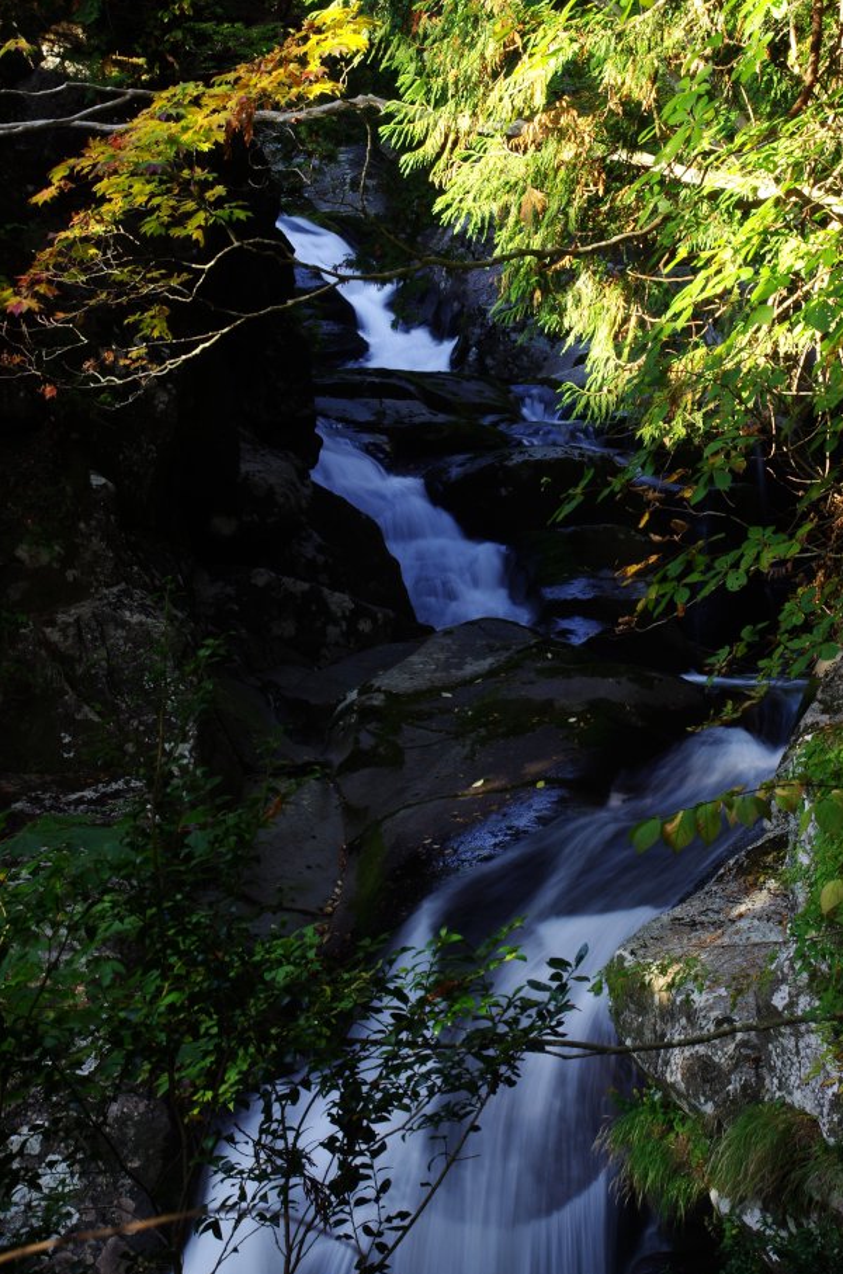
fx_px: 2542
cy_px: 553
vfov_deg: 28.1
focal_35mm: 72
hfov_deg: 18.8
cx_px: 539
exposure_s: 1/4
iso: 140
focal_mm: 34.38
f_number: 11
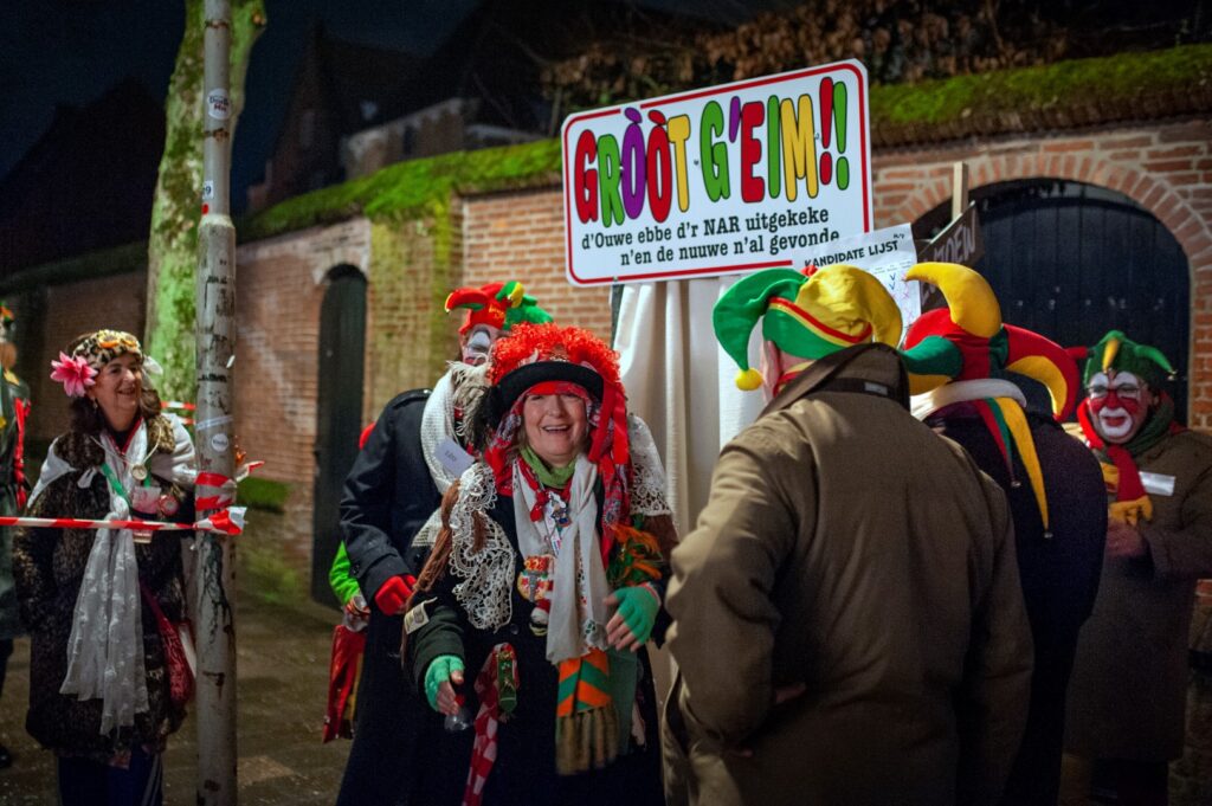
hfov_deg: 54.5
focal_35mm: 35
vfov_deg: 37.8
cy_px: 403
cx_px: 606
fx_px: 1177
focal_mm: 35
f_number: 1.8
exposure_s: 1/40
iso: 2000
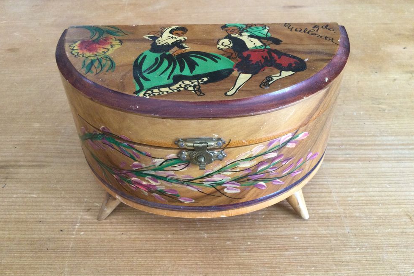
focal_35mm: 33
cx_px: 204
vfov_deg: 39.9
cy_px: 145
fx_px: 379
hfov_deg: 57.2
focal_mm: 3.3
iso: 125
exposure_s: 1/33
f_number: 2.4
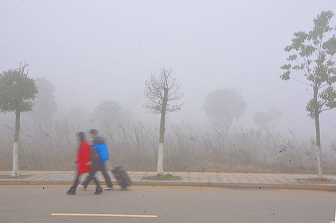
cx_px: 168
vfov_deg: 28.0
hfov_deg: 41.1
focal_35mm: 48
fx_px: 448
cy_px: 112
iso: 200
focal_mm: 32
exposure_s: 1/10
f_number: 29
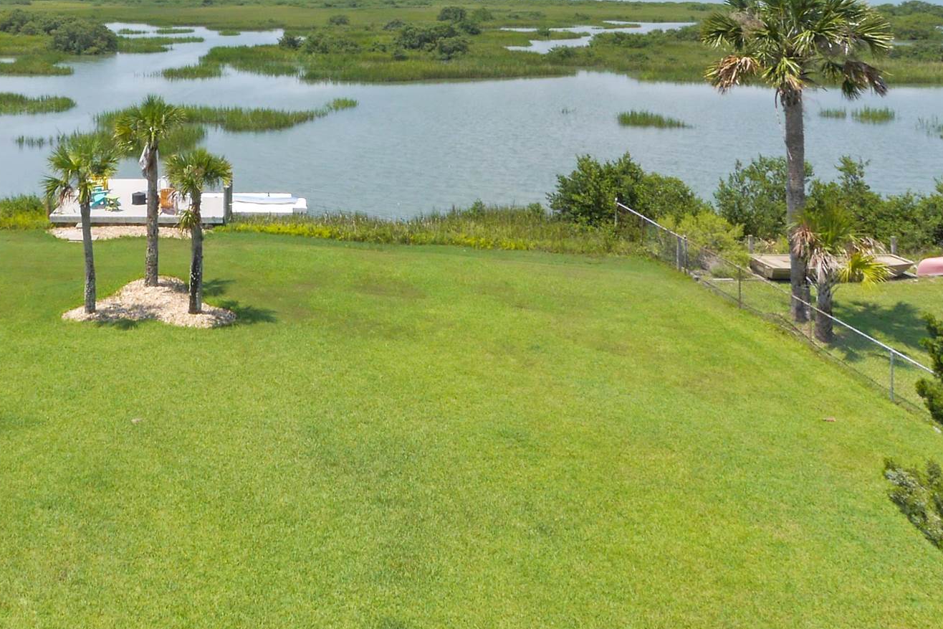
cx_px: 264
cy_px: -14
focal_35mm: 34
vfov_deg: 34.9
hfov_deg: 53.8
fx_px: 890
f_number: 16
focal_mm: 7
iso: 400
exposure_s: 1/160
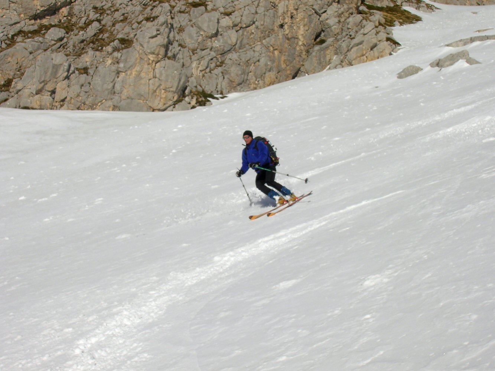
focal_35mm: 58
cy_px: 186
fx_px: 829
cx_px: 248
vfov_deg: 25.2
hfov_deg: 33.2
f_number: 5.9
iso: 50
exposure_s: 1/893
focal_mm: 9.7
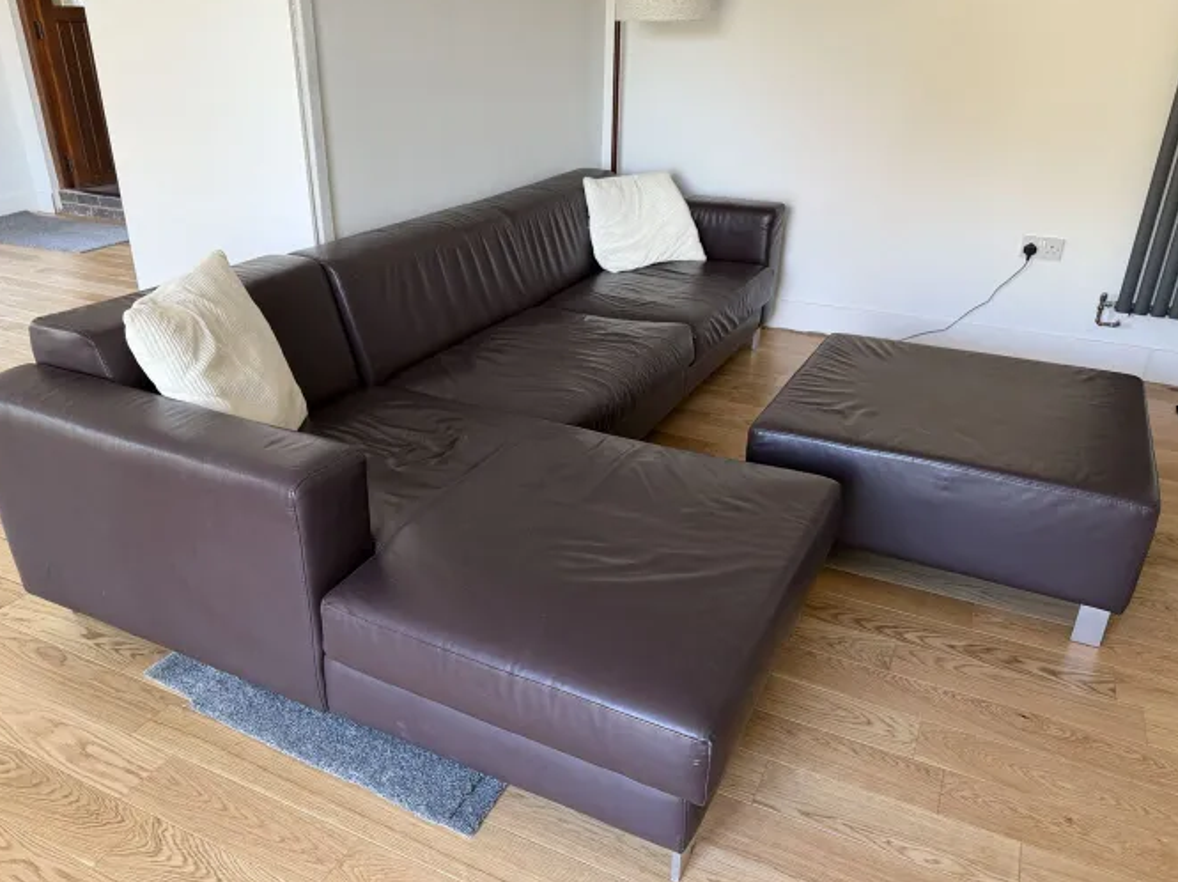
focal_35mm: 26
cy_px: 453
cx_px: 583
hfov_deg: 67.3
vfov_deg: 53.0
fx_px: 884
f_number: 1.78
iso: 200
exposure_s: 1/80
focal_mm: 6.76
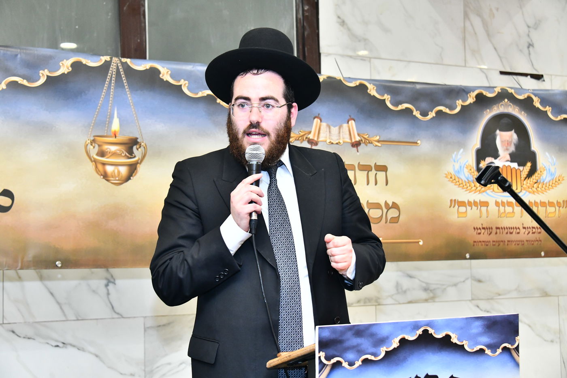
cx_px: 284
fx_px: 1024
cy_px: 189
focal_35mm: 65
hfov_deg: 31.0
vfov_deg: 20.9
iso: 3200
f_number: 5.6
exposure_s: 1/125
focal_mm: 65
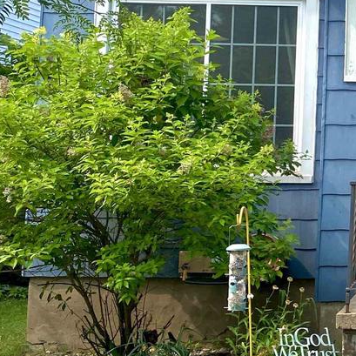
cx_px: 485
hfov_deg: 21.3
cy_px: 118
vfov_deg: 23.9
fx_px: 838
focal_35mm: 72
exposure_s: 1/839
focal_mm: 4.25
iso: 32
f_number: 1.8
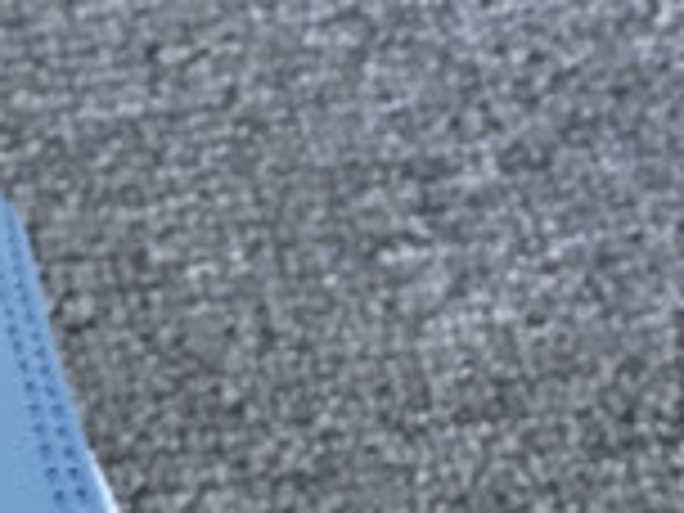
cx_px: -554
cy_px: 970
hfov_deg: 10.1
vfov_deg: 7.8
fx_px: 3636
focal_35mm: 184
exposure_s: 1/107
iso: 25
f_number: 2.4
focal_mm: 3.3
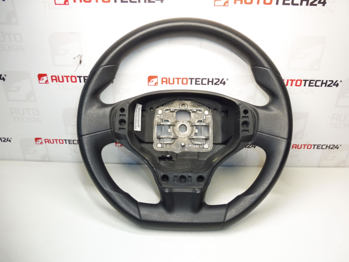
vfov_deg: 56.8
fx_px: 242
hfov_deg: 71.6
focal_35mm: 24
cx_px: 174
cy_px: 131
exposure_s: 1/60
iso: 200
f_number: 3.5
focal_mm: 4.3
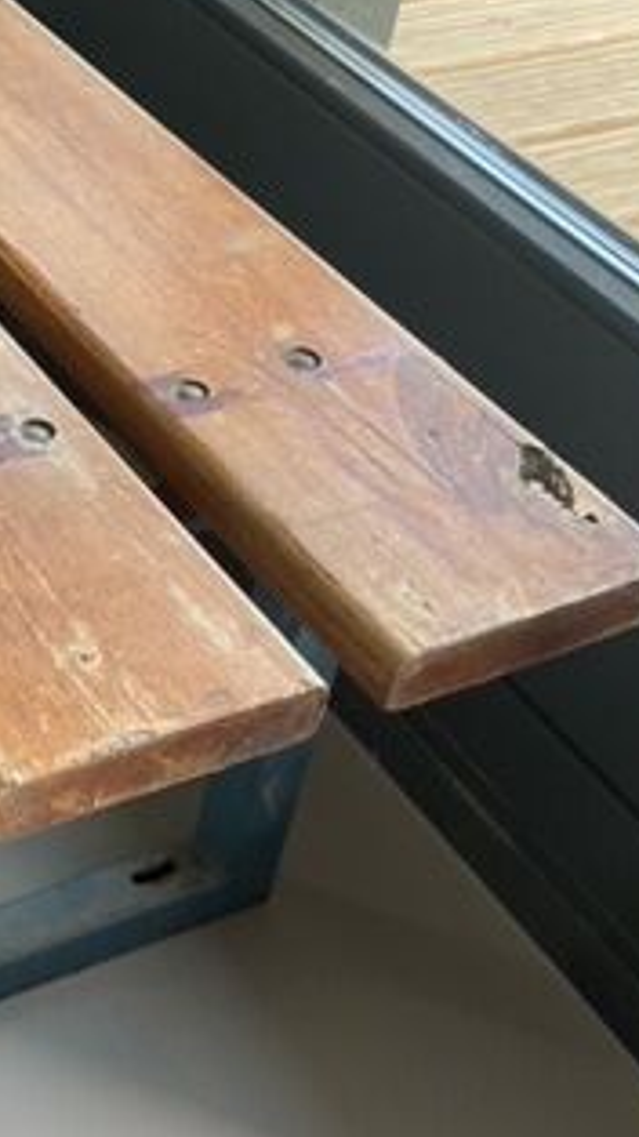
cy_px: 705
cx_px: -123
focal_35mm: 58
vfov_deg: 35.8
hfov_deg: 19.5
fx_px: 1748
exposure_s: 1/121
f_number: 1.8
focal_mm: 4.25
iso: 80
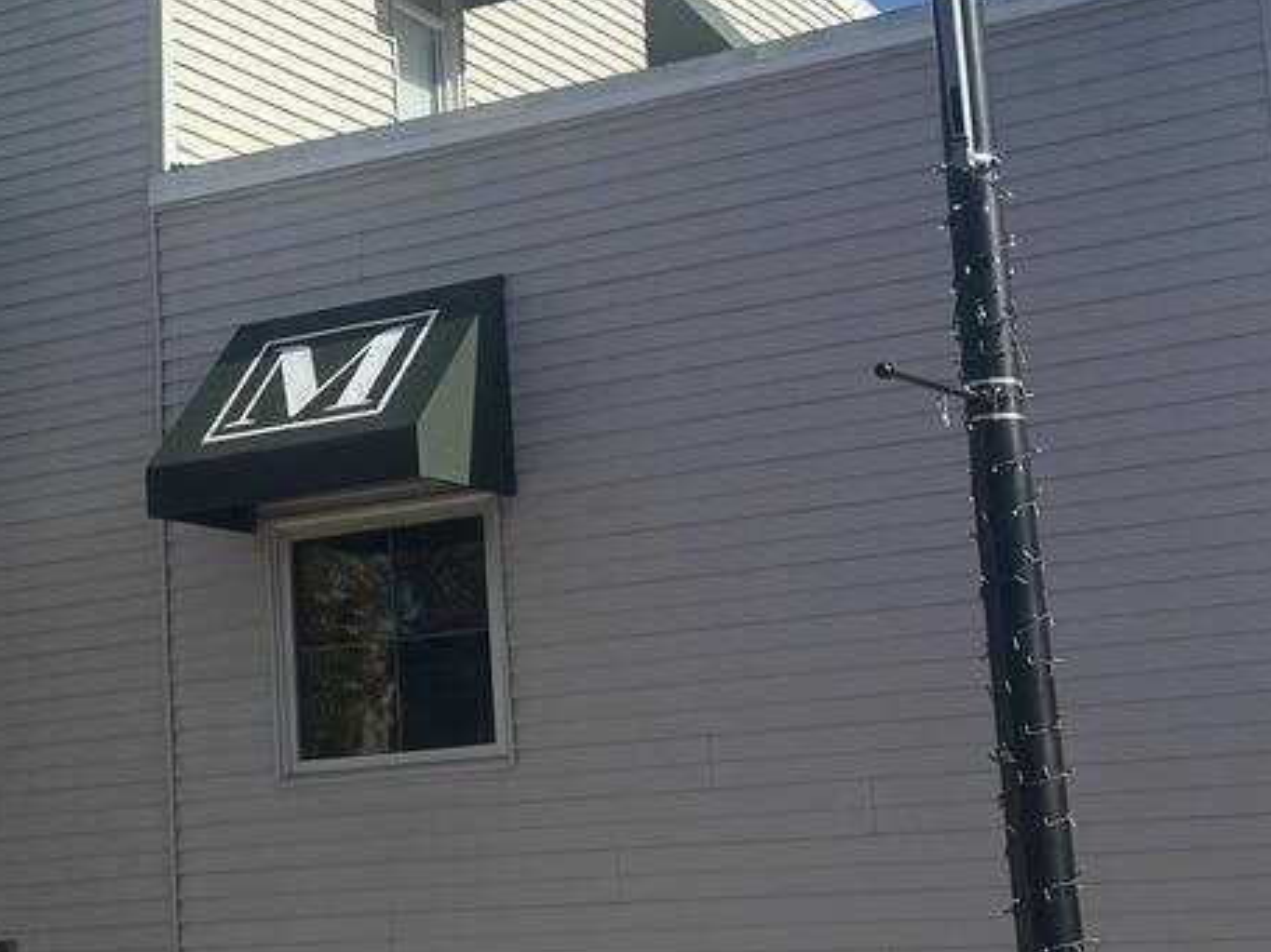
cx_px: 251
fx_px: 2790
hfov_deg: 25.2
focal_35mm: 76
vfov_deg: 19.4
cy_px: 419
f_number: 1.78
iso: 80
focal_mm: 6.76
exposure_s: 1/3413
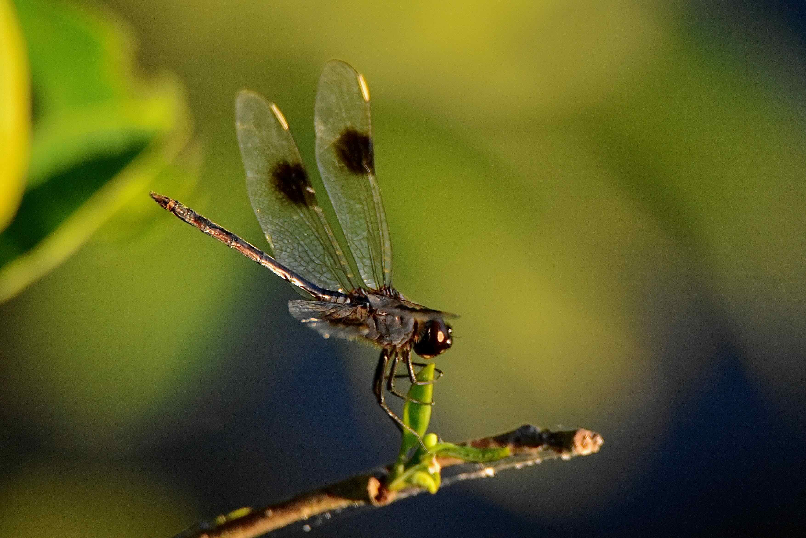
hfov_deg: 3.4
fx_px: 13438
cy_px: 269
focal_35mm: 600
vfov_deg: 2.3
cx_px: 403
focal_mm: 600
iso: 5000
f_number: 6.3
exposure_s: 1/2500
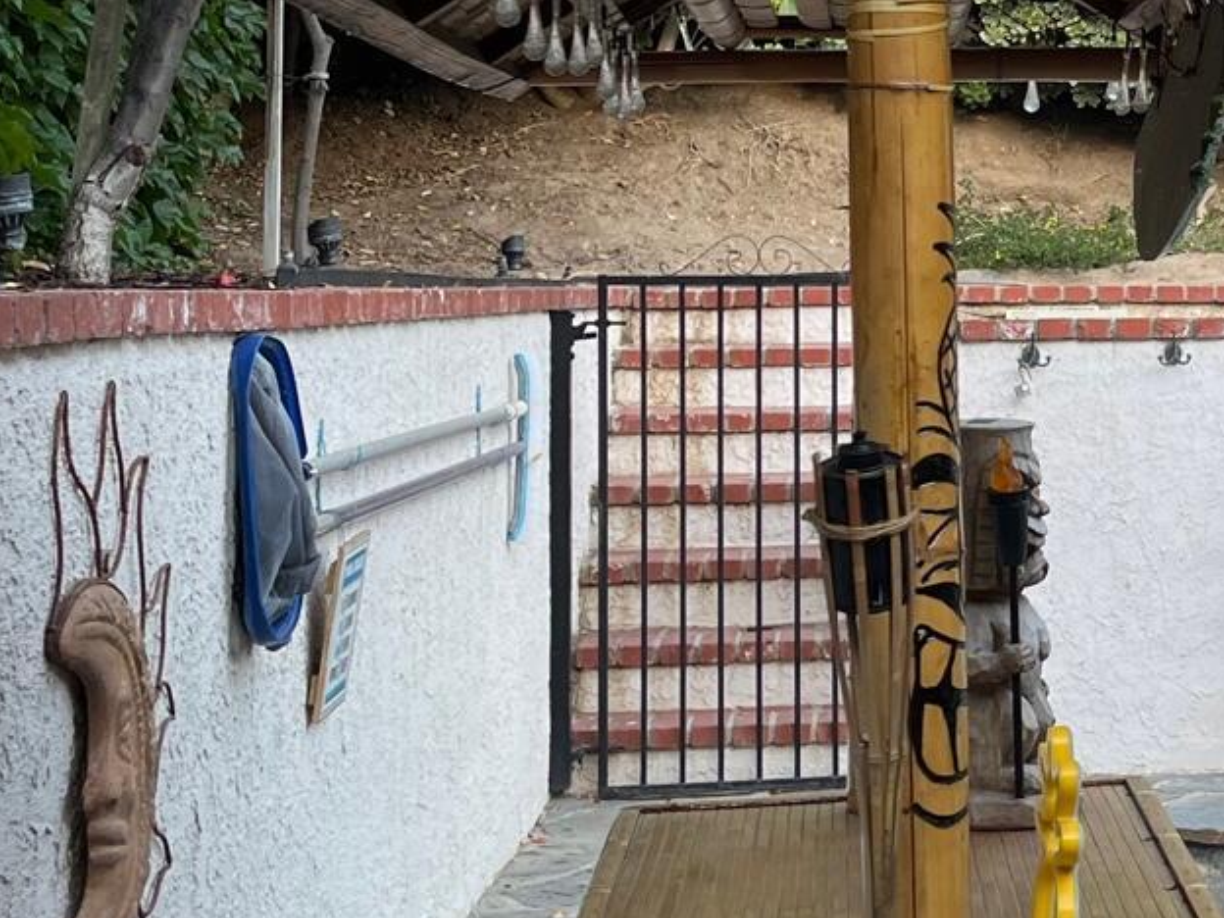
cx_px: 1299
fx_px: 2970
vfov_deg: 17.5
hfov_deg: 22.2
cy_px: 226
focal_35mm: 84
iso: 50
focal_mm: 5.1
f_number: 1.6
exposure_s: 1/161
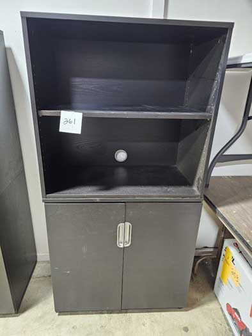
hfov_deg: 58.9
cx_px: 126
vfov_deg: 73.9
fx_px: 223
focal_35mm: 23
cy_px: 168
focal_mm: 6.3
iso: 640
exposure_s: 1/40
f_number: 1.7
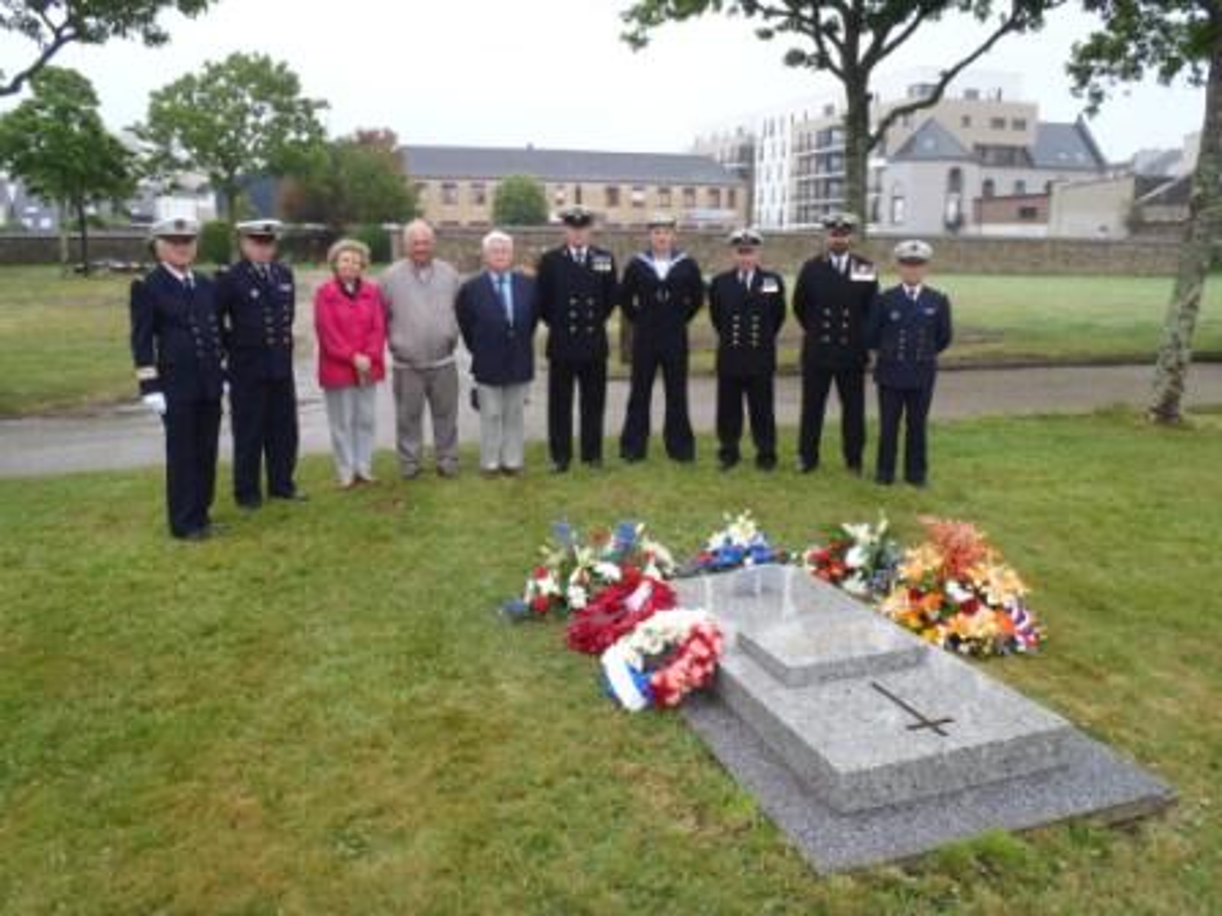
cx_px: 611
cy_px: 458
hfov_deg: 63.4
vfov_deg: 49.7
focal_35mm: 28
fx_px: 988
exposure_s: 1/50
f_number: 3.9
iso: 80
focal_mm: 5
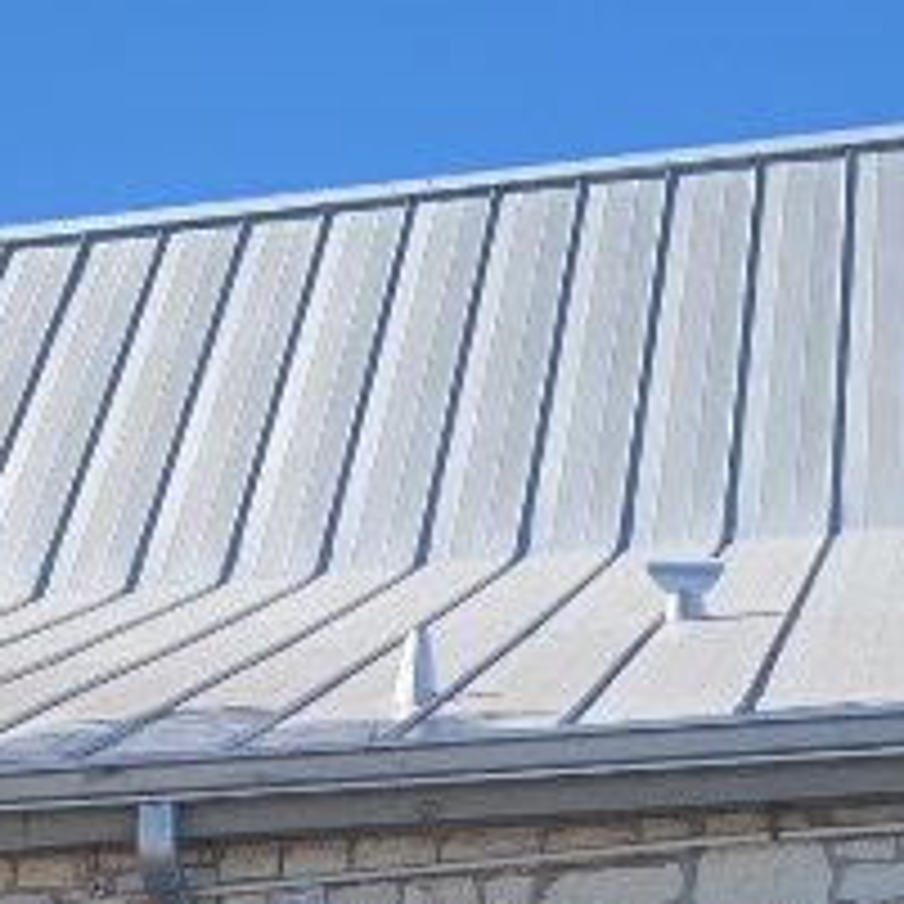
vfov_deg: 15.3
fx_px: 3102
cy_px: 1372
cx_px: 36
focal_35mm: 105
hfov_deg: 16.3
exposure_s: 1/1205
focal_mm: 4.25
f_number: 1.8
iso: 25
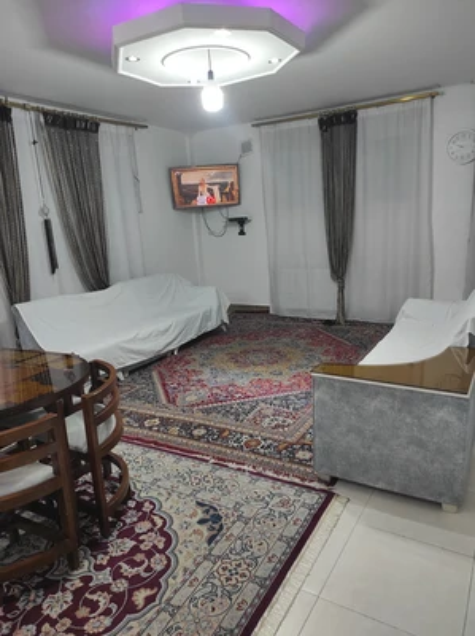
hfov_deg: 54.8
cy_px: 318
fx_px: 458
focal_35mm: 25
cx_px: 238
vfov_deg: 69.5
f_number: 1.89
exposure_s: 1/50
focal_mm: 5.43
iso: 223
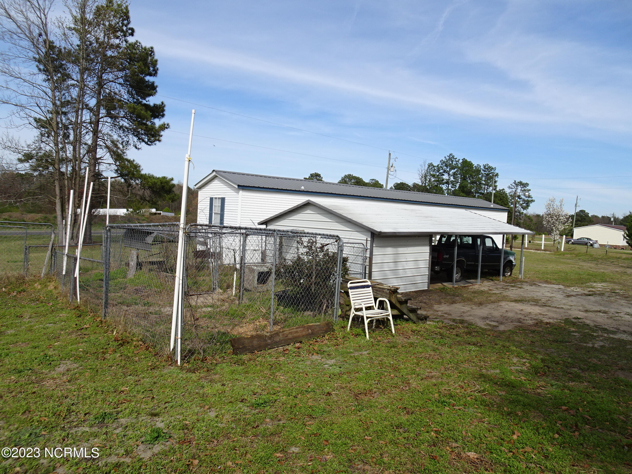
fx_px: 438
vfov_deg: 56.8
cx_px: 316
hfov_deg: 71.6
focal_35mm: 24
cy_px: 237
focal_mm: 4.1
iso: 80
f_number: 3.5
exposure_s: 1/1000
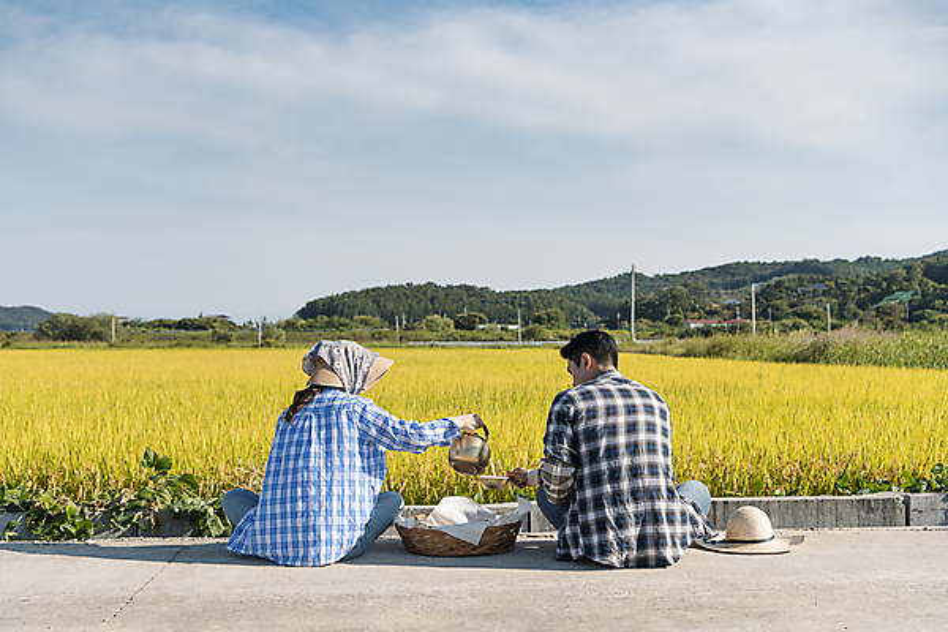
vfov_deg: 29.9
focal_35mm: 45
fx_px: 1185
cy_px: 316
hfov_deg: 43.6
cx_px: 474
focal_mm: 45
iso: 100
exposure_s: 1/1000
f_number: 5
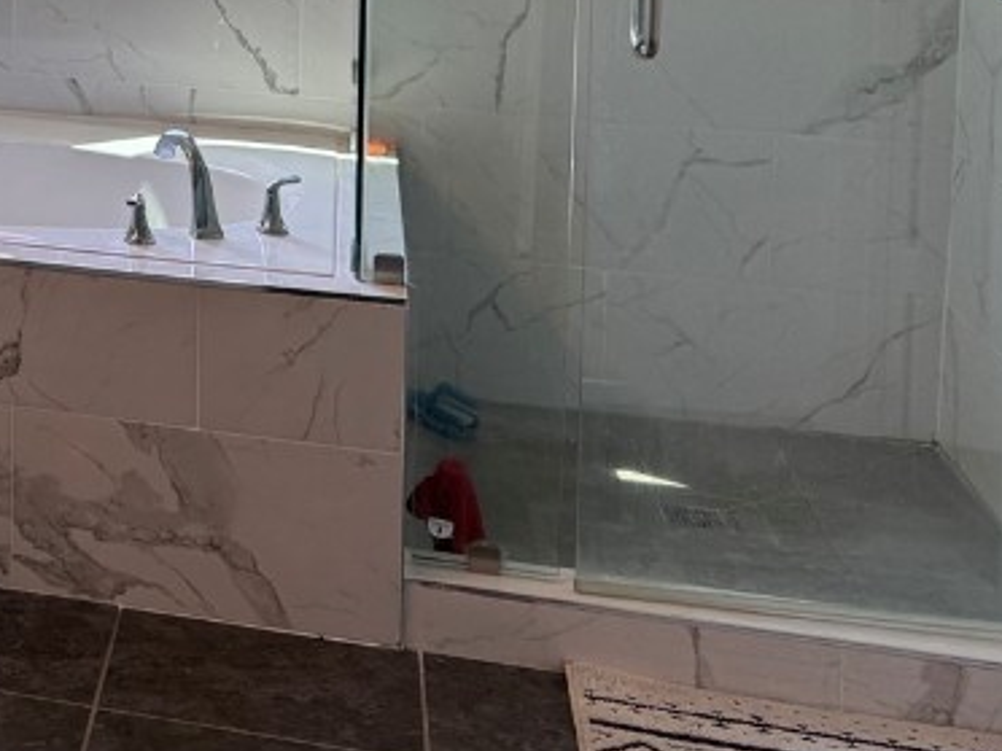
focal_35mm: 66
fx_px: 1910
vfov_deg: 20.5
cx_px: -277
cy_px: -207
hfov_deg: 25.5
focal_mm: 6.76
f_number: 1.78
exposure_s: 1/249
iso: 64
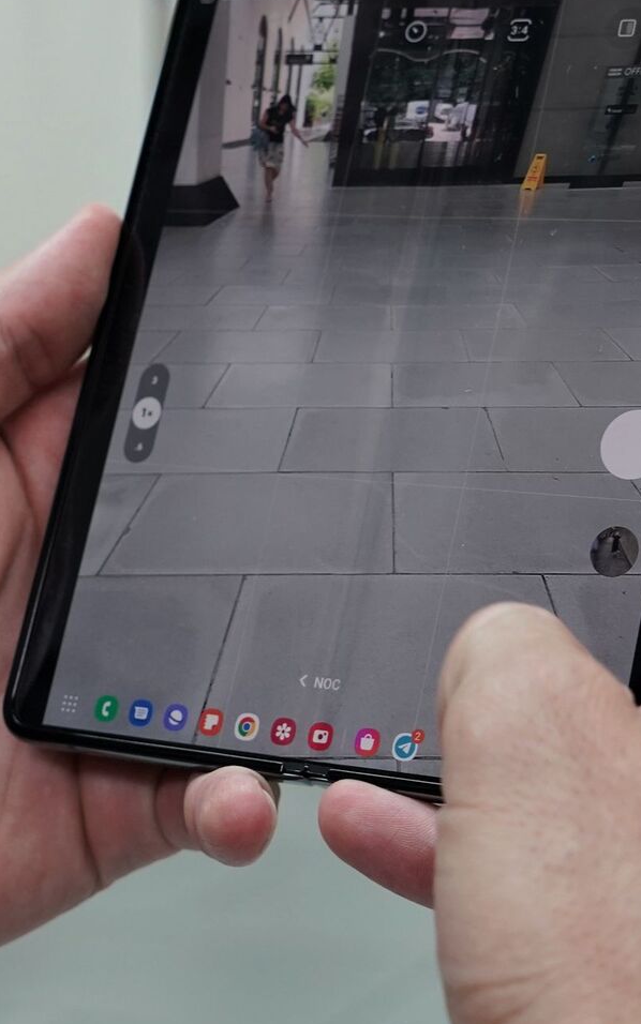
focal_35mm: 88
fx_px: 2458
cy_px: 370
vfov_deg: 23.5
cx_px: 287
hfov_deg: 14.9
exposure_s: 1/125
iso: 1000
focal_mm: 43
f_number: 6.3
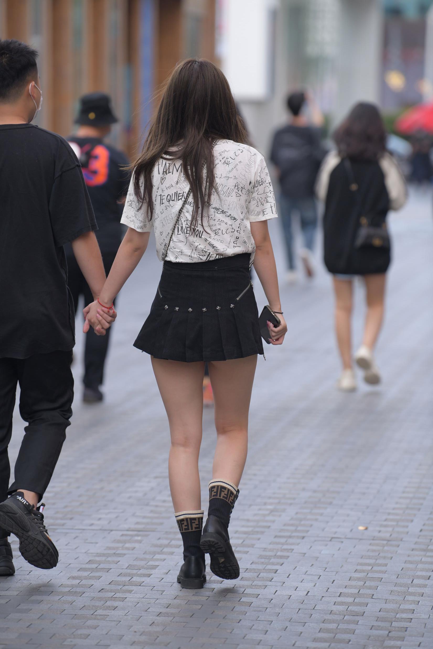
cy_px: 324
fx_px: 3608
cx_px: 216
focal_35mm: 200
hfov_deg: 6.9
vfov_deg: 10.3
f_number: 4
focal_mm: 200
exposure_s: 1/1000
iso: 900
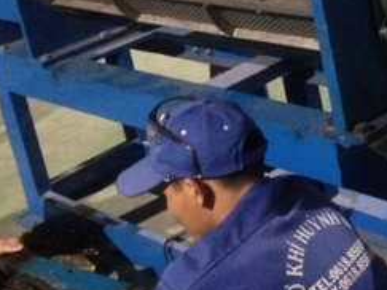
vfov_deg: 16.4
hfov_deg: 21.4
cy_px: -33
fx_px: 972
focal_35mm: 87
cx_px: 419
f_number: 2.4
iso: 500
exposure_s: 1/15
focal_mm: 4.12
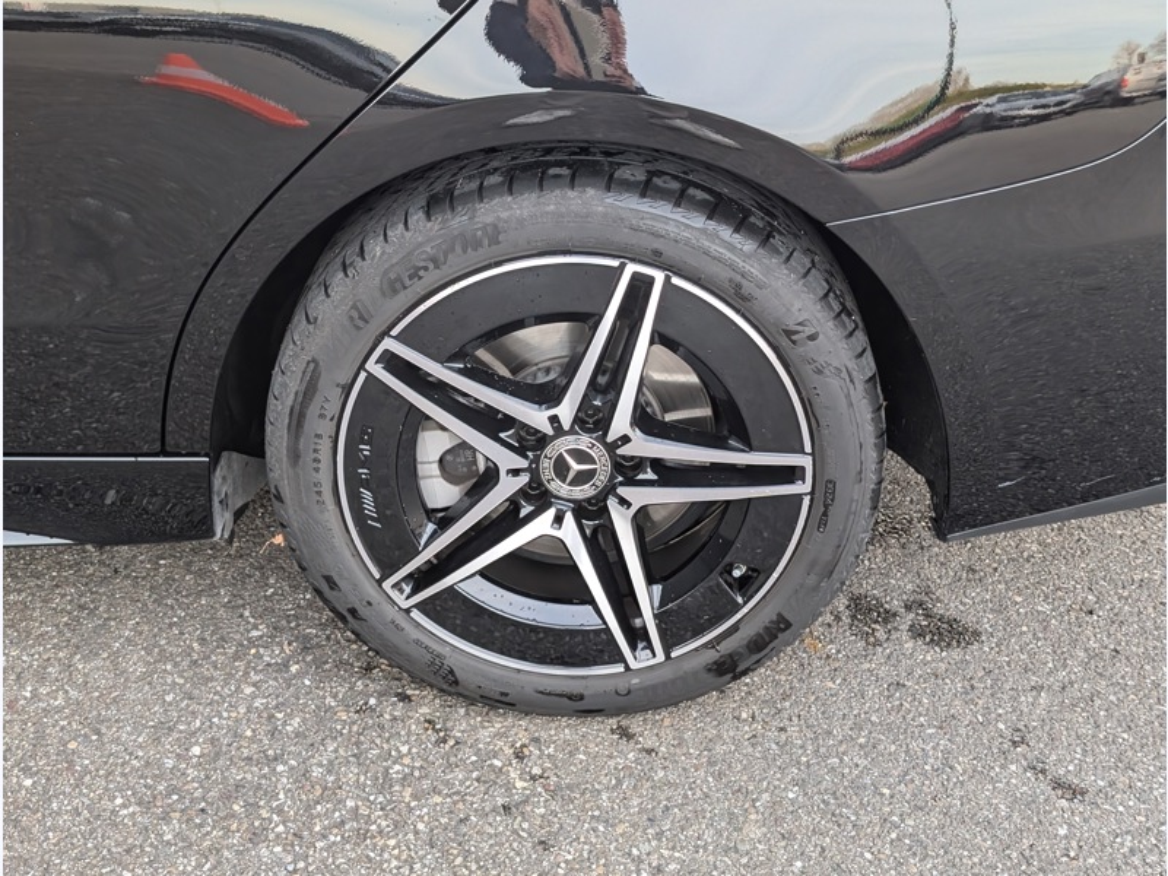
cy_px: 438
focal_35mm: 49
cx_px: 584
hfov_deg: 38.9
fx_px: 1653
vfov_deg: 29.7
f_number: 1.68
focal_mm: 6.9
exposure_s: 1/334
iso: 280
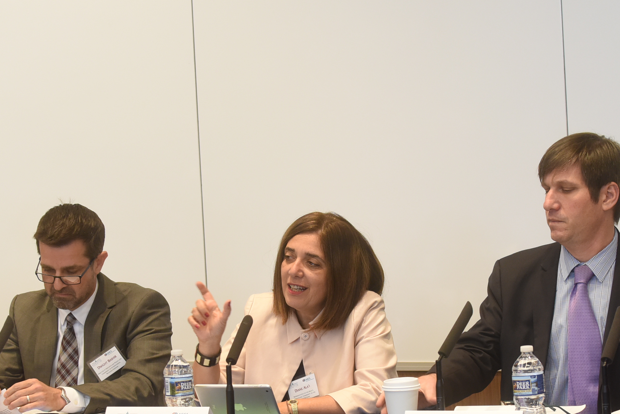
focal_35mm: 138
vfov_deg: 9.9
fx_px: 2377
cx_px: 338
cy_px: 337
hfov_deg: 14.9
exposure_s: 1/100
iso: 1600
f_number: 3.5
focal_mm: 70
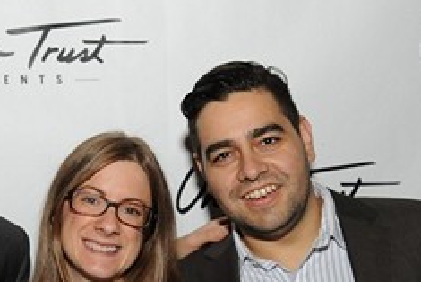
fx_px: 1369
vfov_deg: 11.7
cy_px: 223
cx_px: 109
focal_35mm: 117
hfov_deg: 17.4
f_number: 6.3
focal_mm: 50
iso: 2500
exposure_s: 1/60
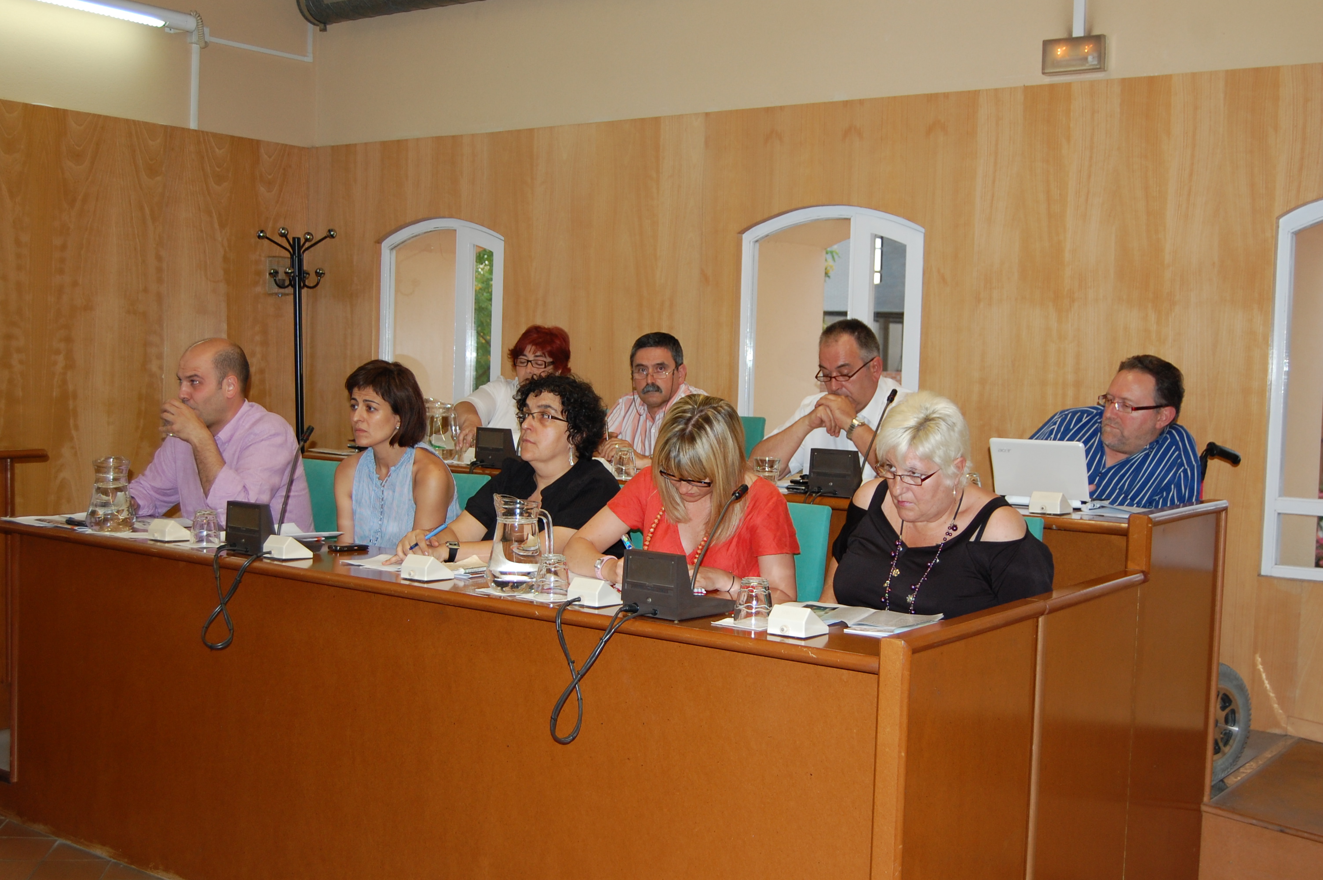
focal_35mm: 39
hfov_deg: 49.6
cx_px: 662
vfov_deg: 34.1
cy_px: 440
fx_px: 1432
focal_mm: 26
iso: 400
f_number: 4.2
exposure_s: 1/60
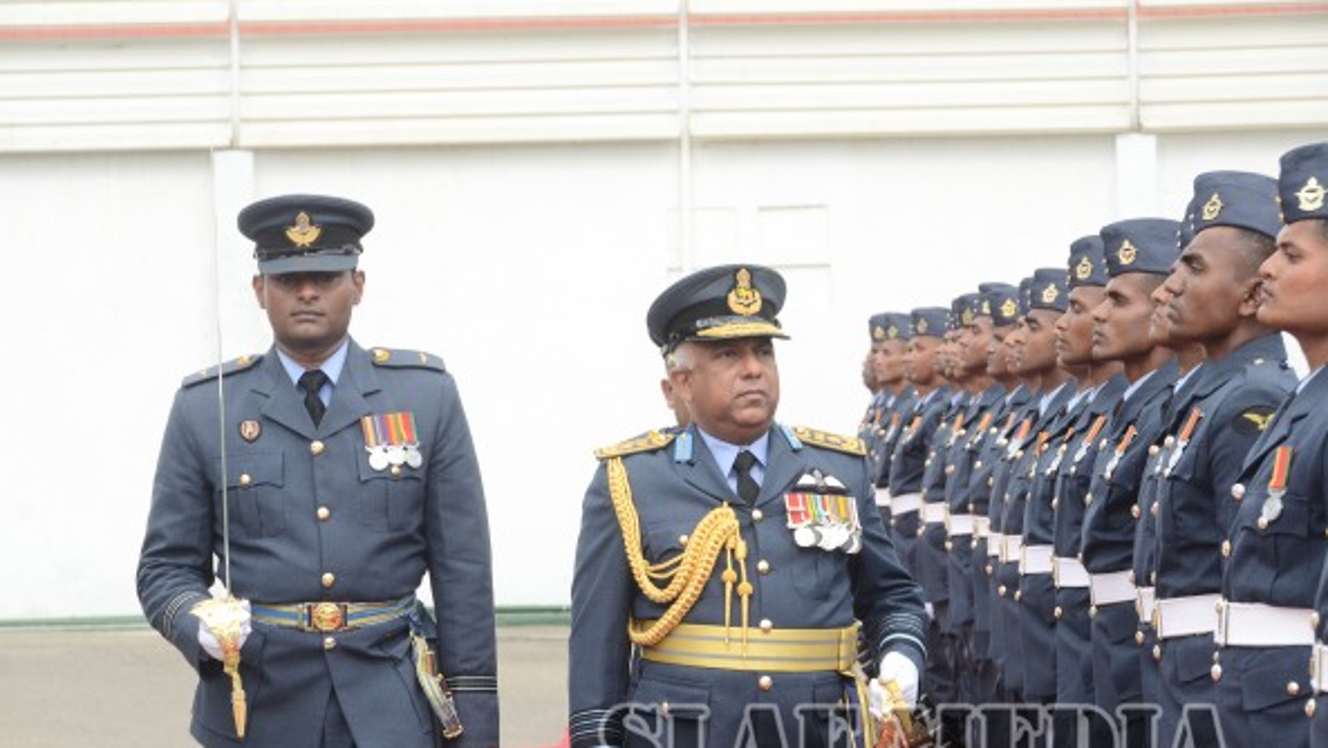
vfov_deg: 10.9
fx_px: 3910
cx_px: 661
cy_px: 436
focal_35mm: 111
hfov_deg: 19.3
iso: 250
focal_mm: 70
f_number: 7.1
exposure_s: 1/200
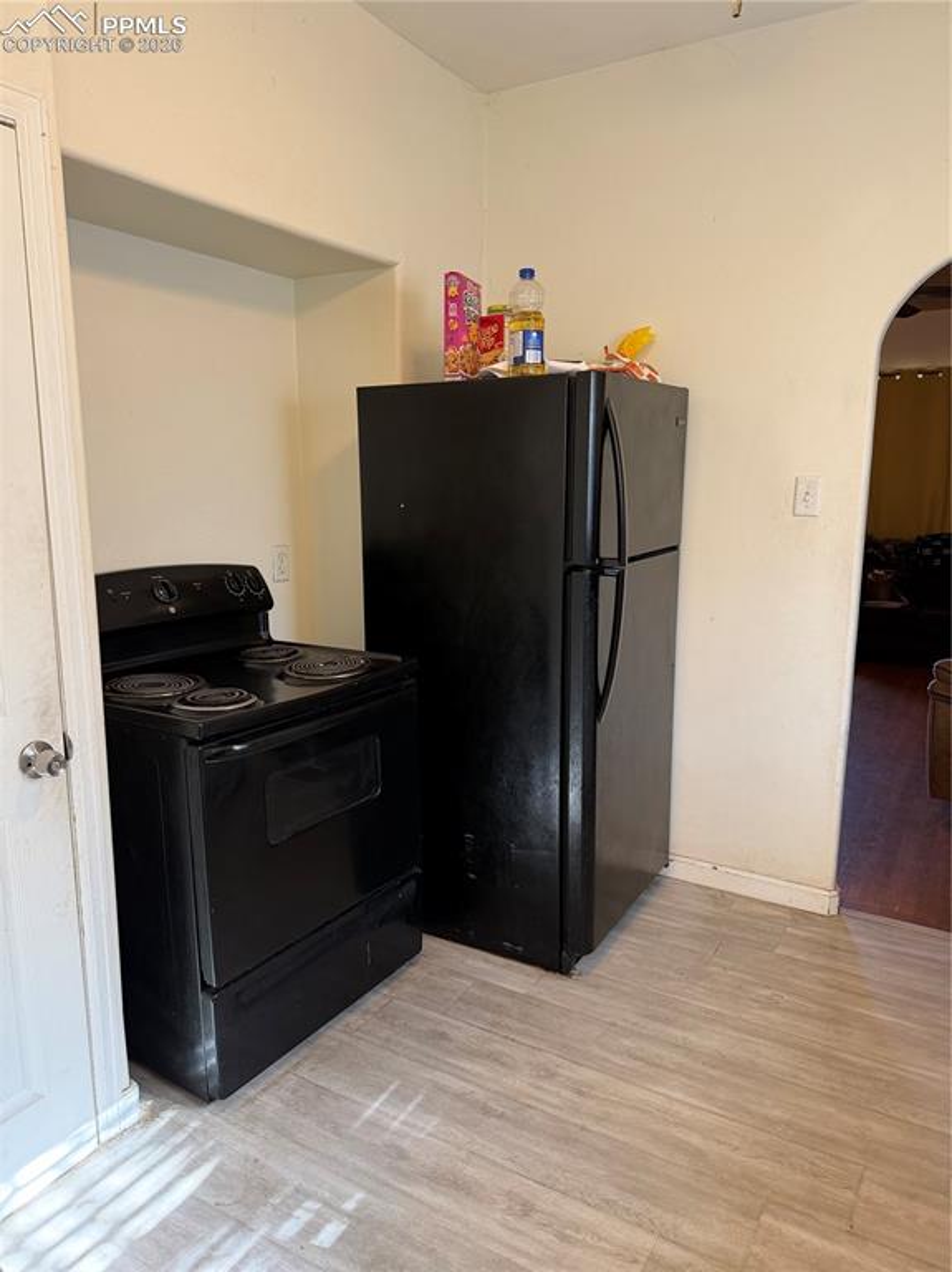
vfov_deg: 71.6
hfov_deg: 56.8
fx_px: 881
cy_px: 636
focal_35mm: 24
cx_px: 476
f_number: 1.78
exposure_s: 1/60
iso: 200
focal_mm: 6.76
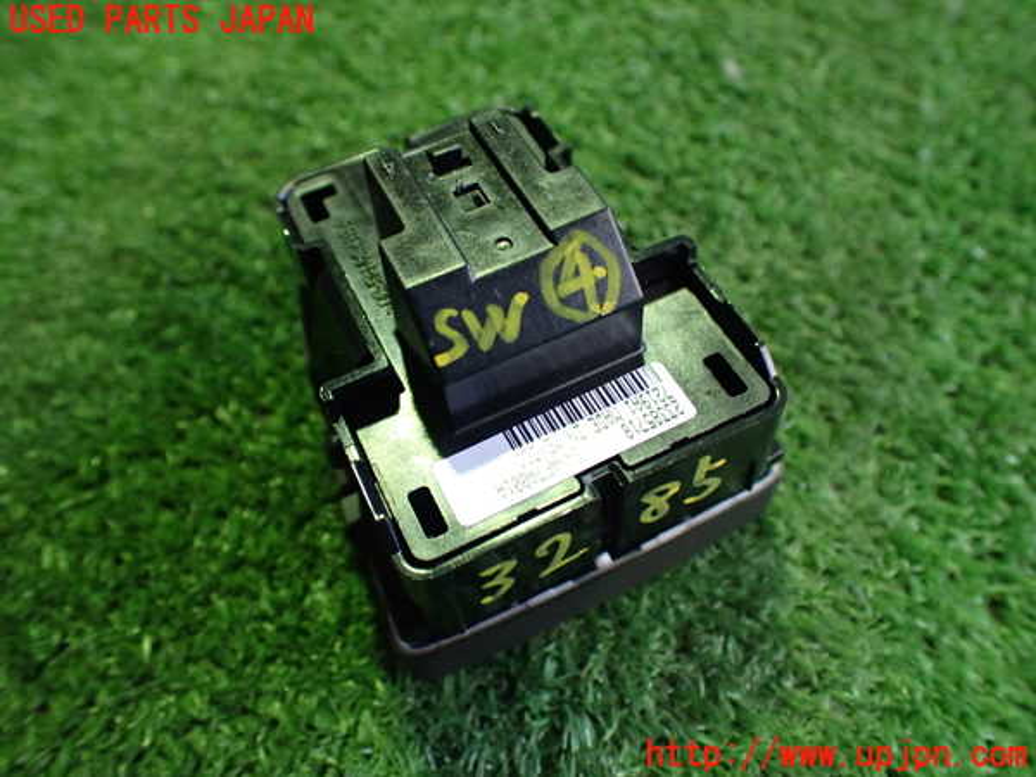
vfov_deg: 46.8
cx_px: 518
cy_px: 388
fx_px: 898
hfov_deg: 60.0
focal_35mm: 30
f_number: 2.3
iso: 800
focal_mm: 5.4
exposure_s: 1/60
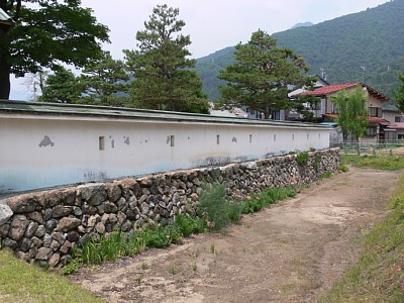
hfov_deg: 52.6
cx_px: 202
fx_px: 408
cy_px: 152
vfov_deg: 40.7
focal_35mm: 35
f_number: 5.6
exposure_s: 1/320
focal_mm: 7.4
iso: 80
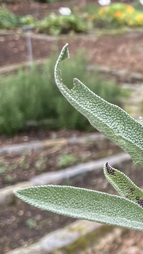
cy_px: 124
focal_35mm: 101
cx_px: 257
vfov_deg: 21.2
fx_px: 681
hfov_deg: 11.2
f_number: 1.8
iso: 25
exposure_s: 1/214
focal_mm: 3.99
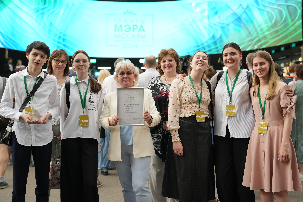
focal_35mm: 50
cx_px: 152
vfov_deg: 27.0
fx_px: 421
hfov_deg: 39.6
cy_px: 101
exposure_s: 1/320
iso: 160
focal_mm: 50
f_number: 2.5
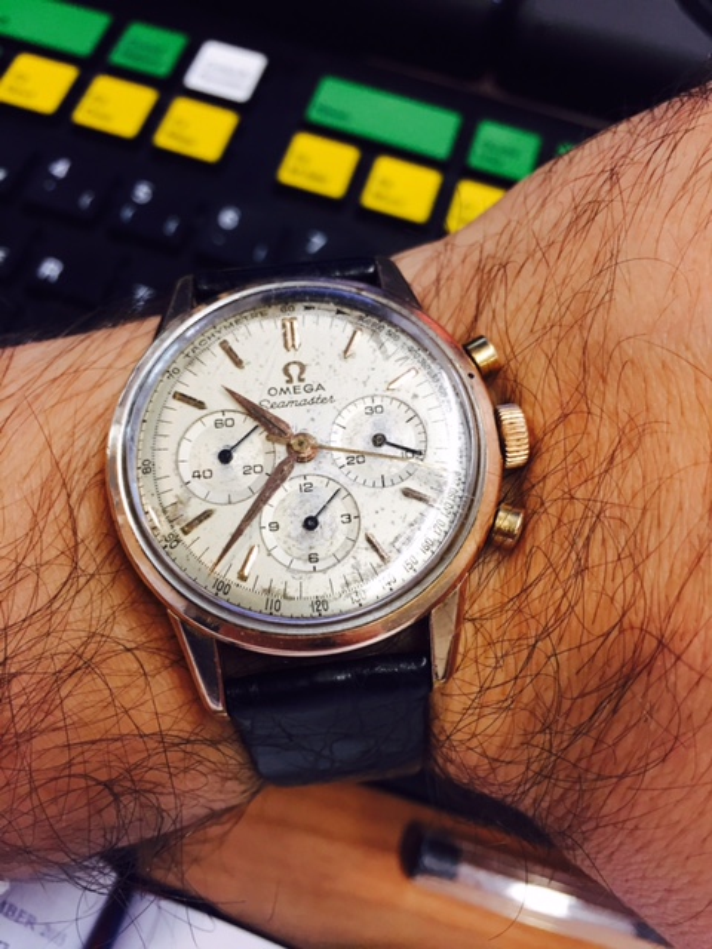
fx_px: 795
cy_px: 474
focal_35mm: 29
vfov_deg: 61.7
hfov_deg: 48.2
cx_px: 356
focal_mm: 4.15
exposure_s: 1/30
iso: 80
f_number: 2.2
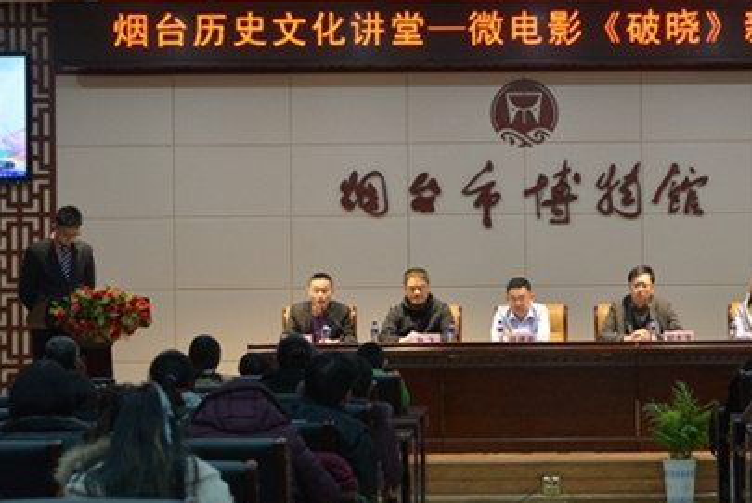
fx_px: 2635
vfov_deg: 10.9
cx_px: 542
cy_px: 279
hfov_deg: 16.2
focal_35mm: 126
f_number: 5.6
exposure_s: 1/60
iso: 1600
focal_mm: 85
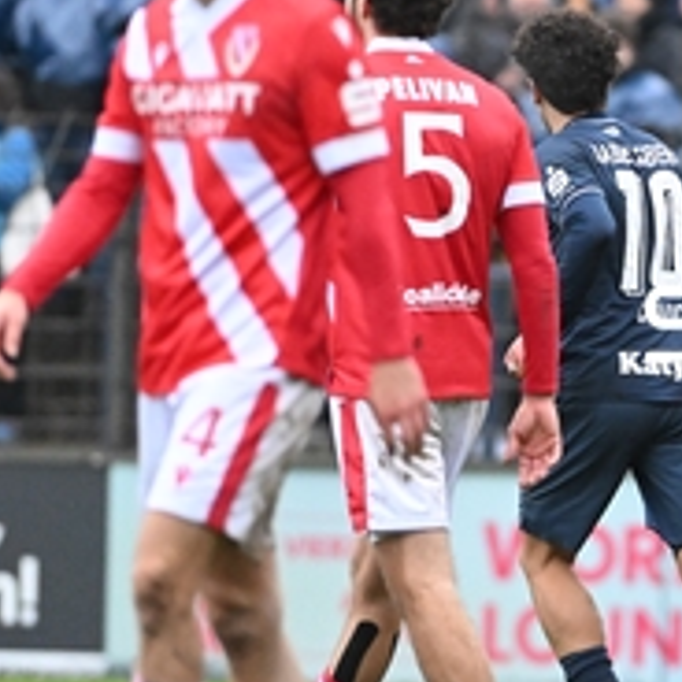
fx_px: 18523
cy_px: 326
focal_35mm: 831
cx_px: 1016
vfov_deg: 2.1
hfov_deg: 2.1
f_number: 4
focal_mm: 300
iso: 12800
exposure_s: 1/2000
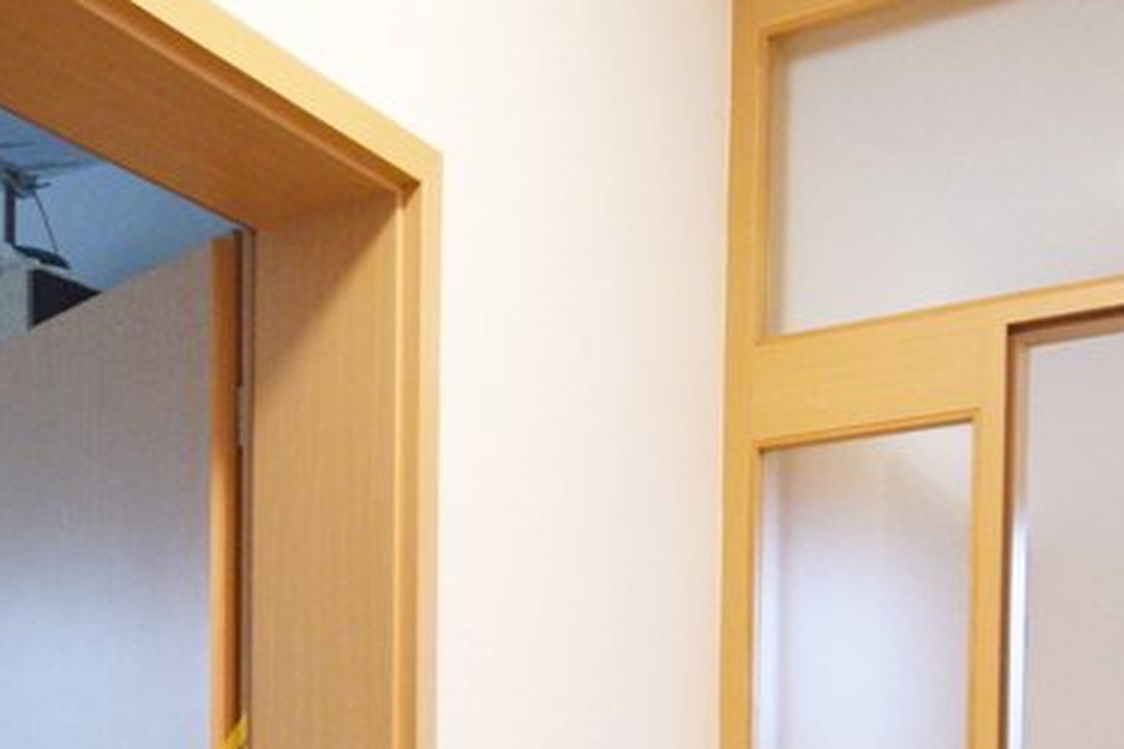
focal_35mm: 48
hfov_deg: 39.7
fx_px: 1499
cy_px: 911
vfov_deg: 25.1
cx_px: 252
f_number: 4.5
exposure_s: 1/25
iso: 640
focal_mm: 10
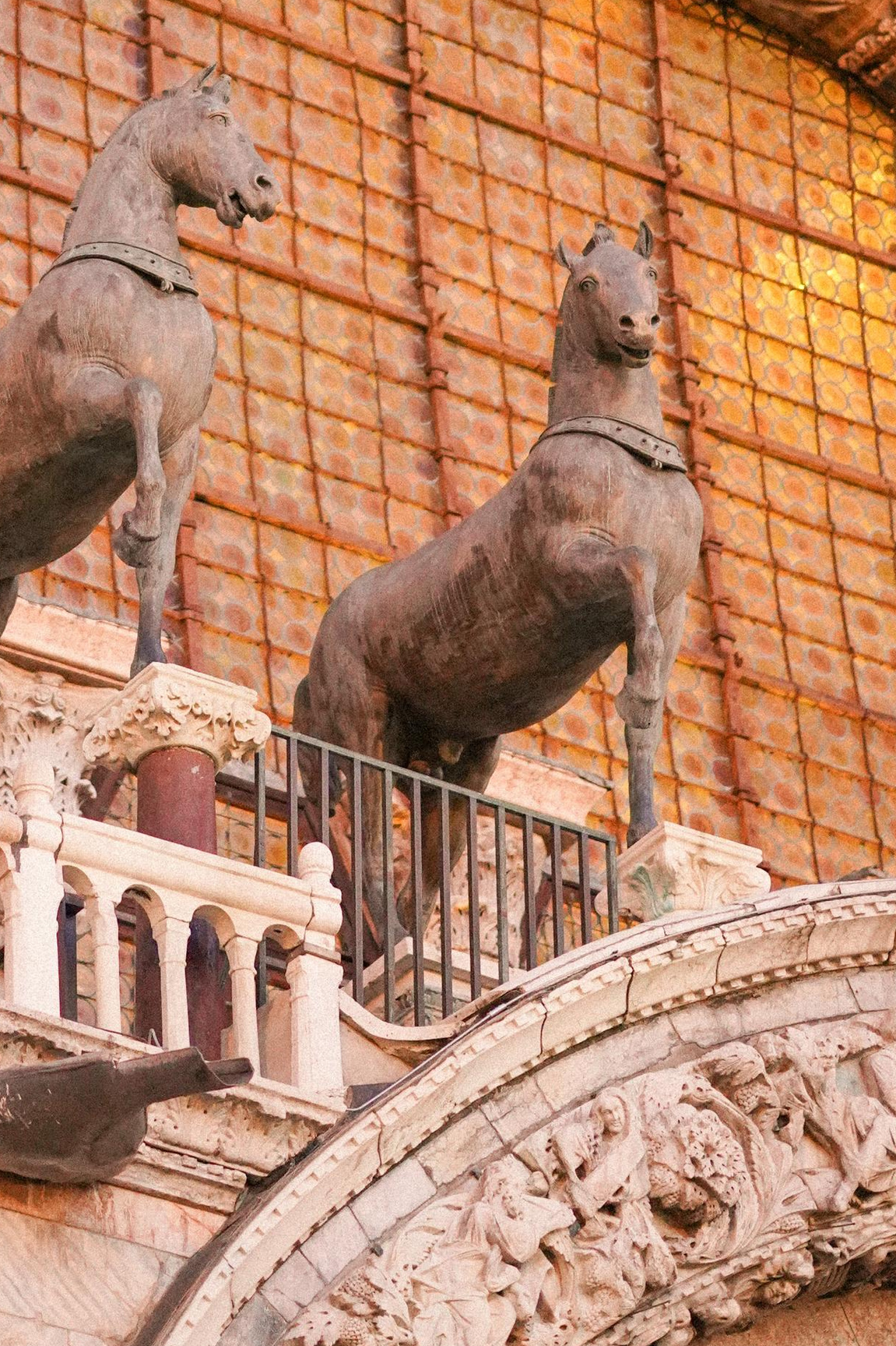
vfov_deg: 10.8
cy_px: 101
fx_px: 7057
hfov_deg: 7.3
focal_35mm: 189
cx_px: 194
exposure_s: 1/250
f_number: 1.4
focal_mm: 85
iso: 4000
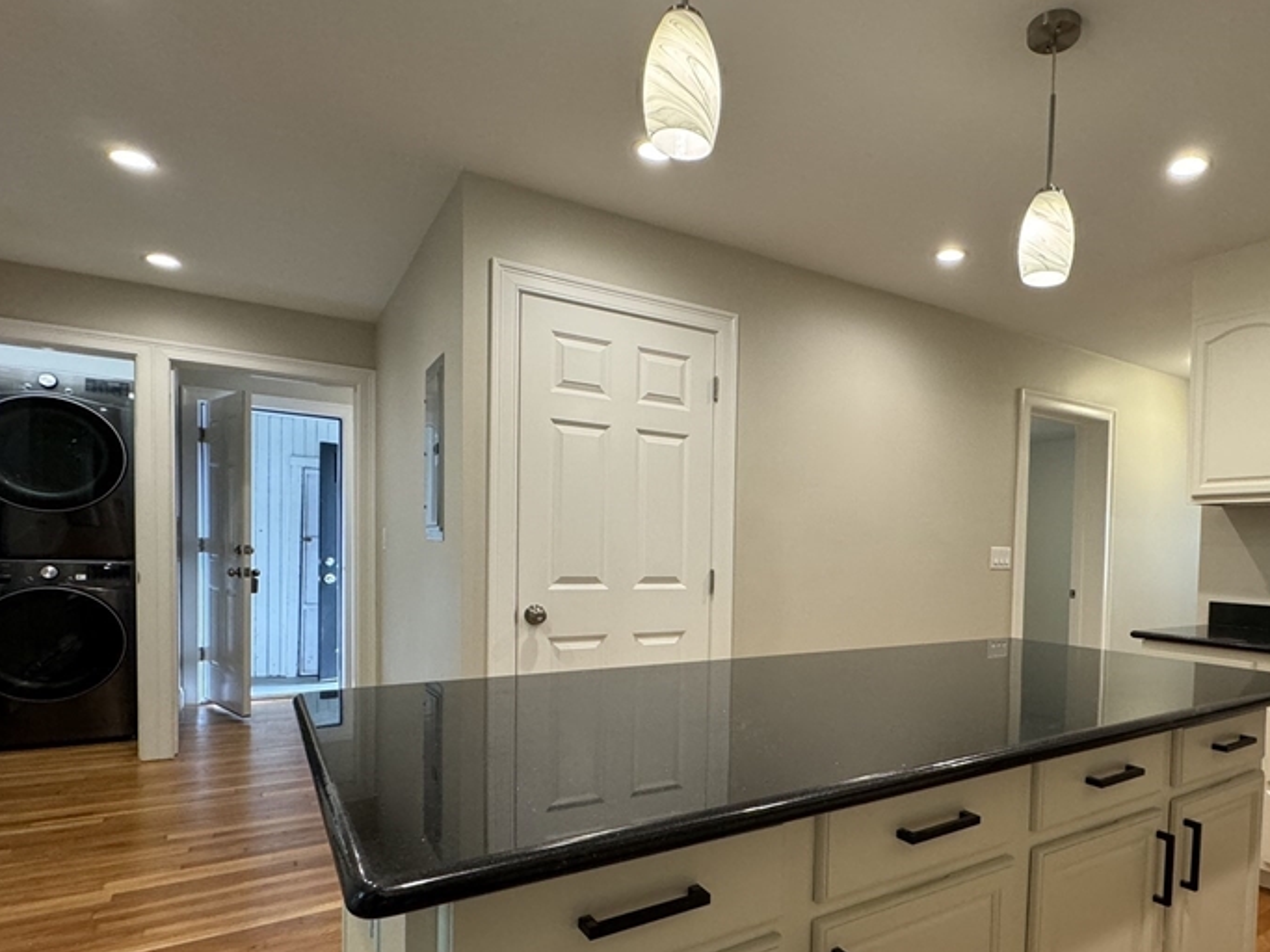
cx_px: 822
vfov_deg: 62.8
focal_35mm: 21
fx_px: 770
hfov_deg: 77.0
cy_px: 578
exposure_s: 1/120
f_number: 2.2
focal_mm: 2.22
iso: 250
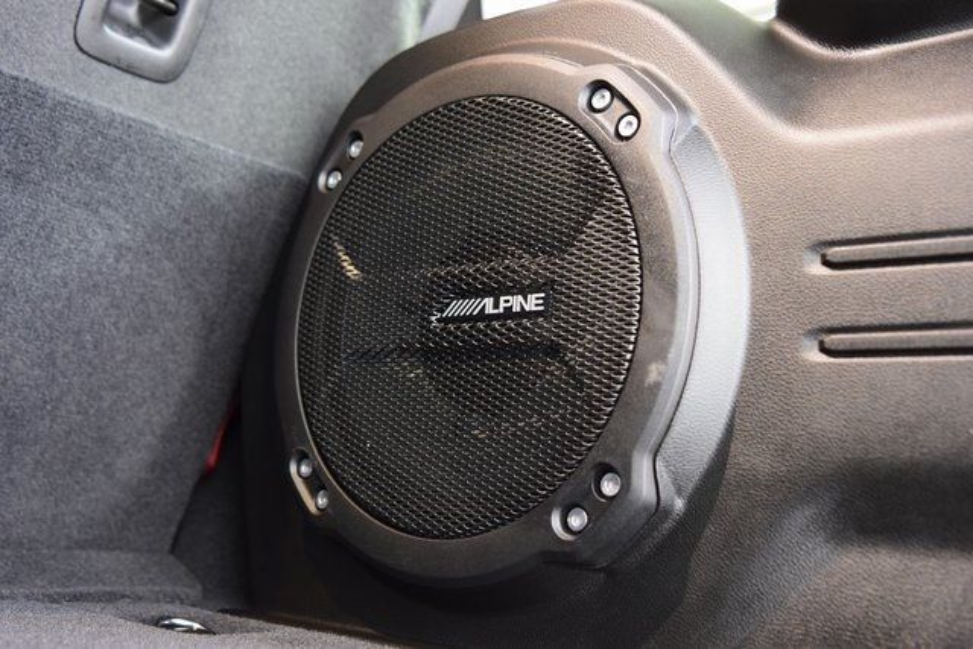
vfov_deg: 31.9
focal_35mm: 42
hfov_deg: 46.4
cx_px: 486
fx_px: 1135
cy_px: 324
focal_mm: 28
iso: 1600
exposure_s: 1/2.5
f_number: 2.8
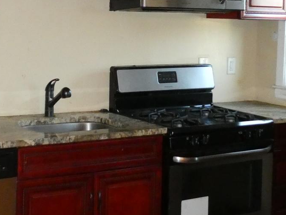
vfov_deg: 20.0
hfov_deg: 26.5
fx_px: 603
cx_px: 96
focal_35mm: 73
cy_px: 43
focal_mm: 4.3
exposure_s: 1/60
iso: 800
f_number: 3.3
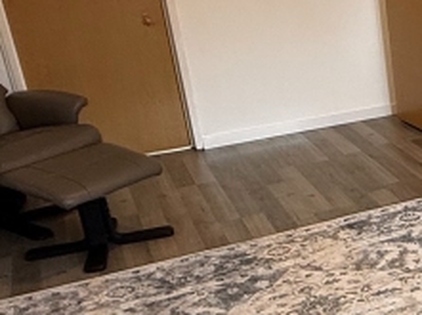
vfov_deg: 22.5
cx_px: 594
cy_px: 172
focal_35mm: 65
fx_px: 791
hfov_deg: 24.6
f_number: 2.2
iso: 250
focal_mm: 2.22
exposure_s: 1/99
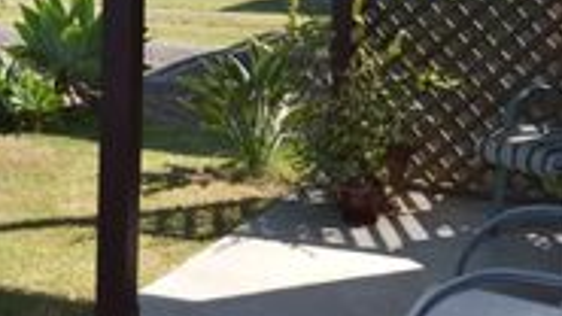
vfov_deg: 13.6
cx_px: 79
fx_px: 1311
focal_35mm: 88
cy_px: 41
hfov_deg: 23.7
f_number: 7.1
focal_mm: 22
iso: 100
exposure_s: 1/200
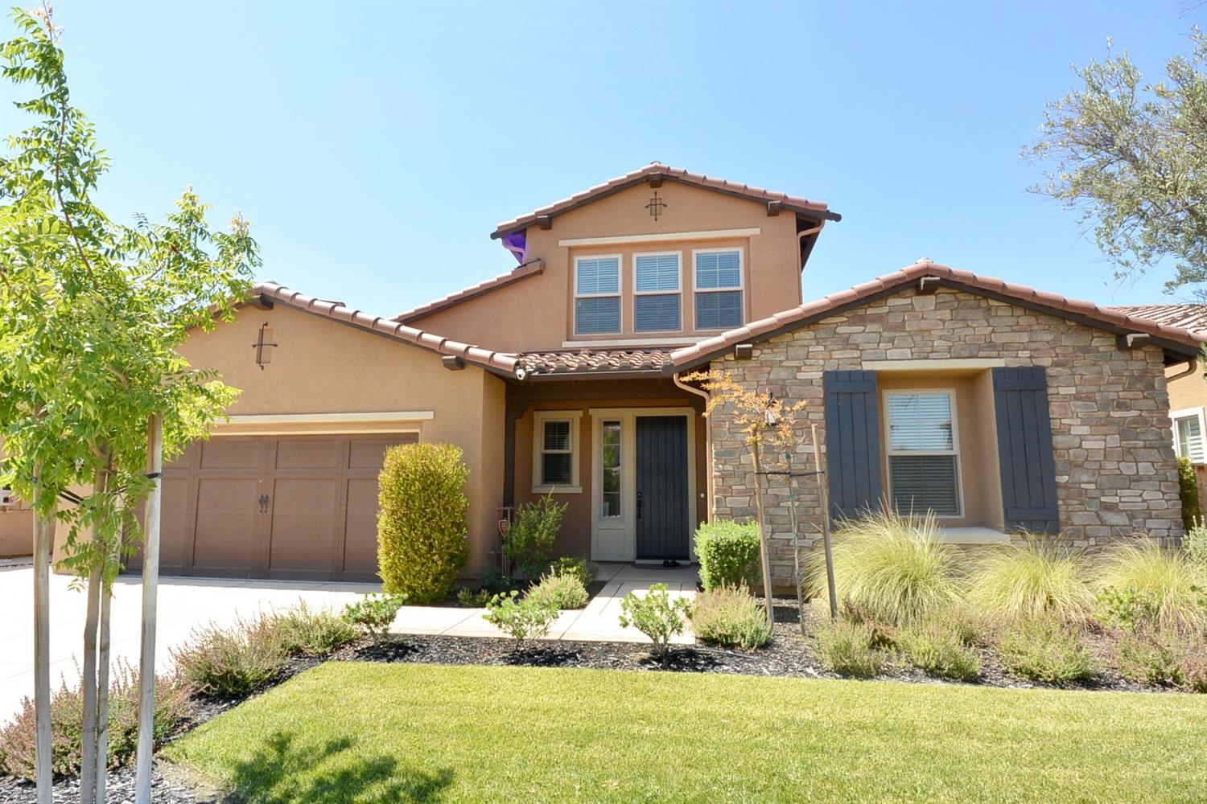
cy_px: 402
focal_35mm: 18
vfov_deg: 67.4
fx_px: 603
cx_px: 604
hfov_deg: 90.0
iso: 160
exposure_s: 1/250
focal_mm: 6.7
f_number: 8
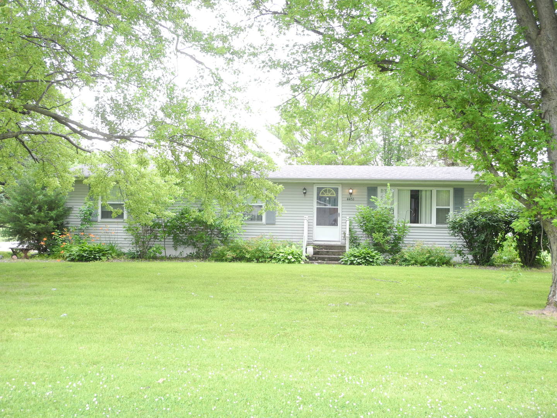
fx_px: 660
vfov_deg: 35.1
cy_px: 209
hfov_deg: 45.8
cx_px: 278
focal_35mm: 41
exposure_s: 1/42.2
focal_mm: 8.8
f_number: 3.2
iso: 100
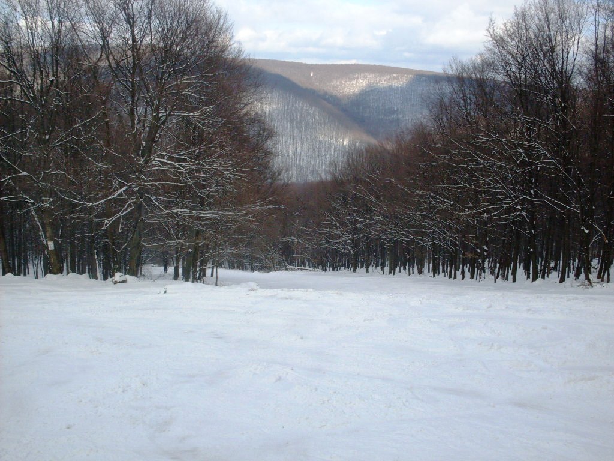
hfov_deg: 49.0
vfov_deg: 37.7
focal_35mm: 38
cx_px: 307
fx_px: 674
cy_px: 230
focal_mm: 6.3
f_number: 8.4
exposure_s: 1/180
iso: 80
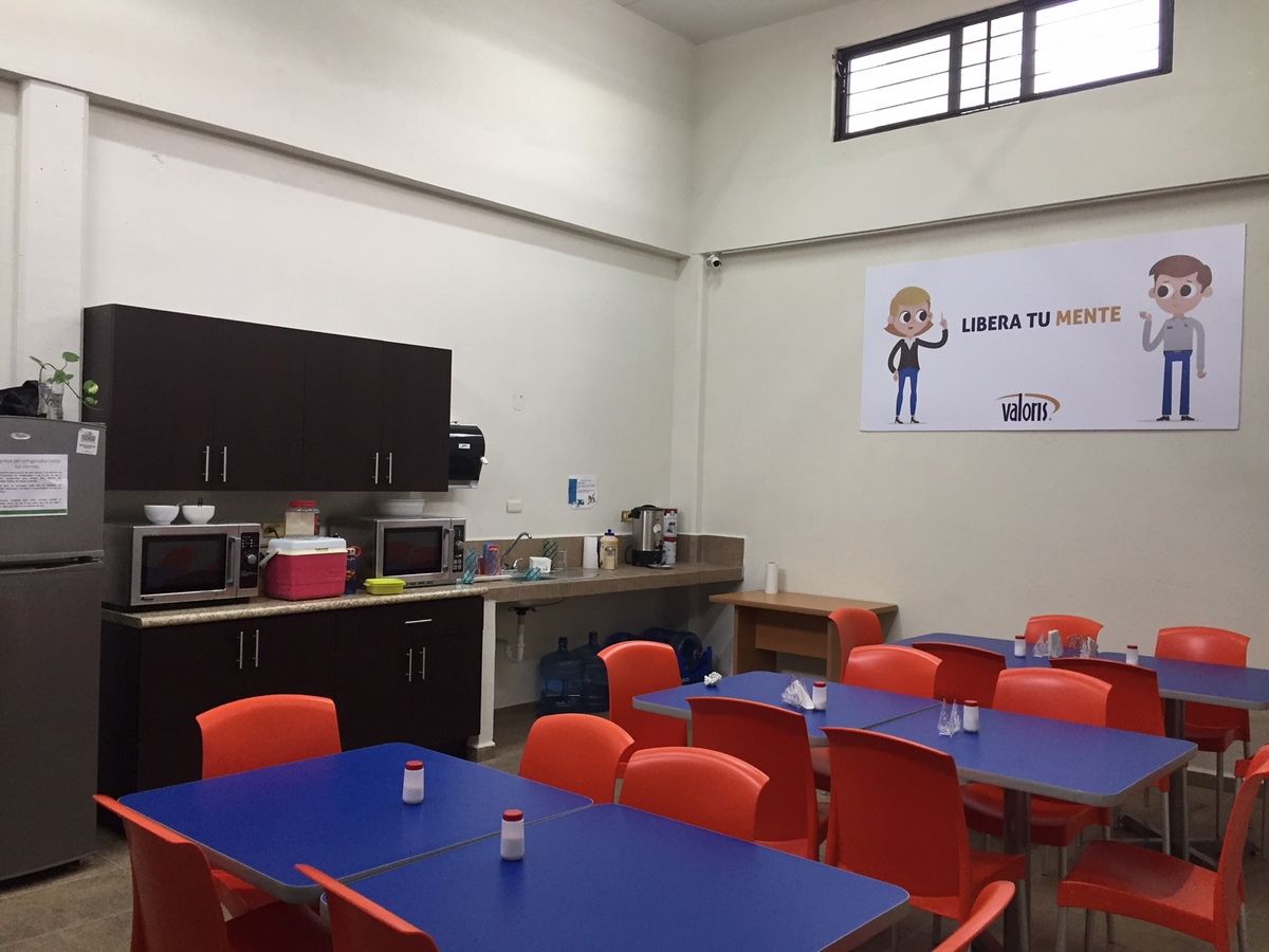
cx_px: 634
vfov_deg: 48.2
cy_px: 476
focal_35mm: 29
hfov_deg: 61.7
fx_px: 1063
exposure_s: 1/30
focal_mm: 4.15
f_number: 2.2
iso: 50
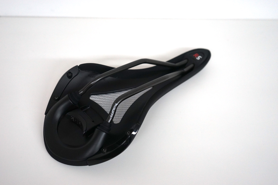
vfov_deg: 30.5
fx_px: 339
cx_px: 139
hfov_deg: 44.5
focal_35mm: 44
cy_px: 92
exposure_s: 1/160
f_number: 4.5
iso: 1600
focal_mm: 44
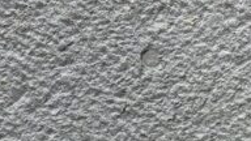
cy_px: 282
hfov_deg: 11.2
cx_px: 286
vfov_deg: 6.2
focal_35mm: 189
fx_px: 1258
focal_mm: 5.96
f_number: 1.6
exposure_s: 1/118
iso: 64
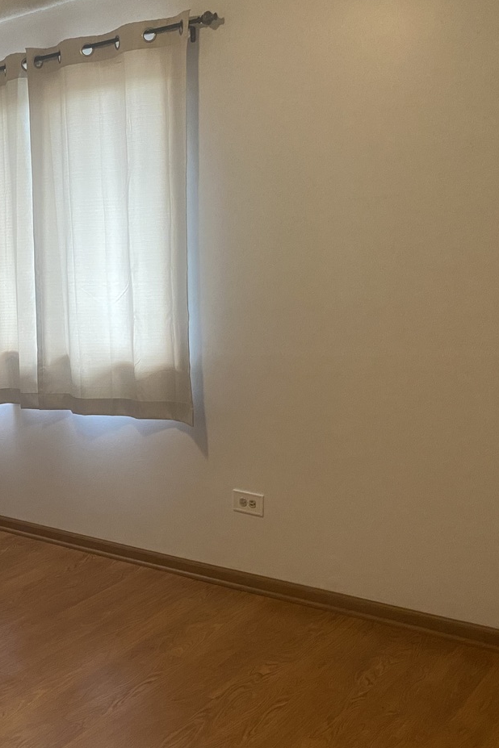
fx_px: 873
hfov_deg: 29.6
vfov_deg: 46.4
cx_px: -8
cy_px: 375
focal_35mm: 42
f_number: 1.8
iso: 500
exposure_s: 1/60
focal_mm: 4.25
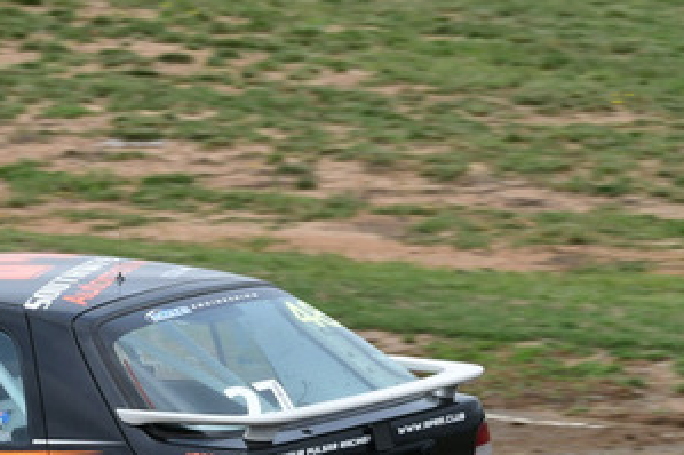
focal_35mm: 1125
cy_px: 407
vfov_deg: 1.2
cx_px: 103
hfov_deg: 1.8
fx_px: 21362
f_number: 11
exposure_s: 1/640
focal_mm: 280
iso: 500
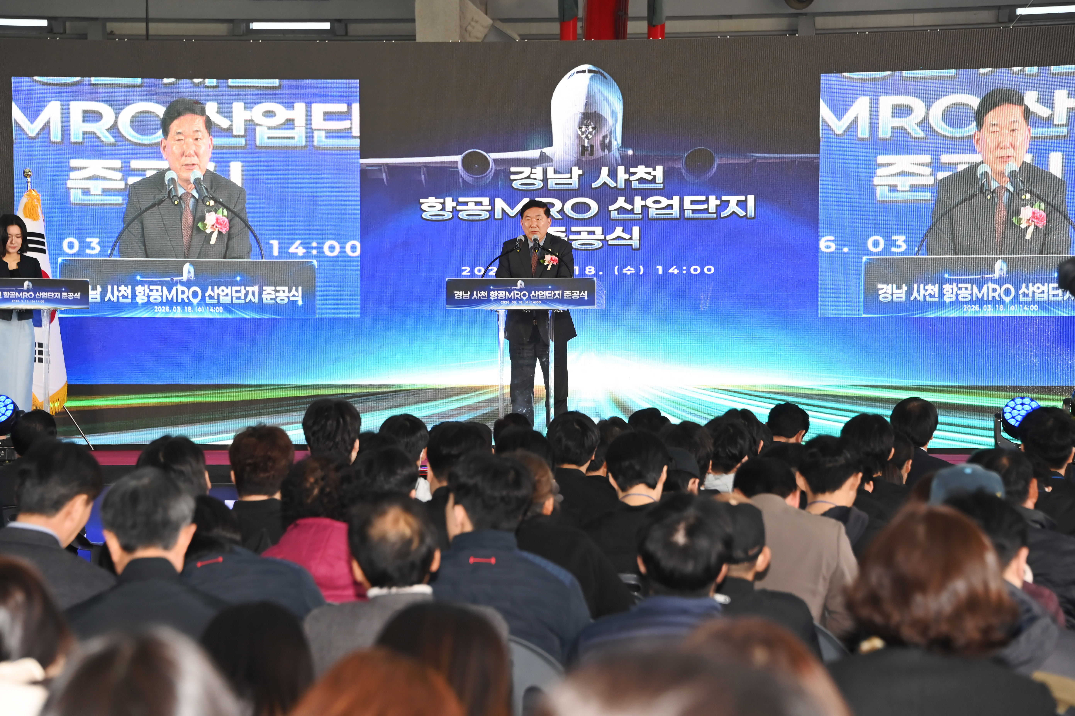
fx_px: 4031
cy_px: 358
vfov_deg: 10.2
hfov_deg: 15.2
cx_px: 538
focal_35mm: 135
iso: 1600
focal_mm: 135
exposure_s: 1/250
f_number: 6.3
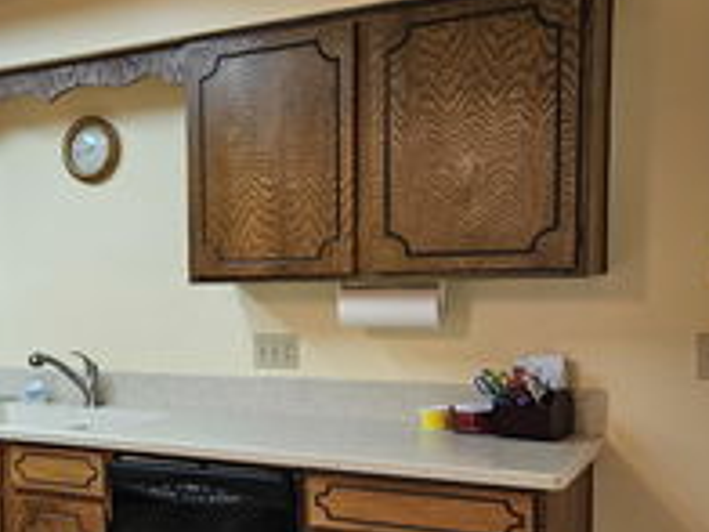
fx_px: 1024
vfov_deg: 28.9
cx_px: 74
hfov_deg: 35.9
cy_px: 347
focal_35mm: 50
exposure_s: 1/120
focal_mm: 5.4
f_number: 1.8
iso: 250
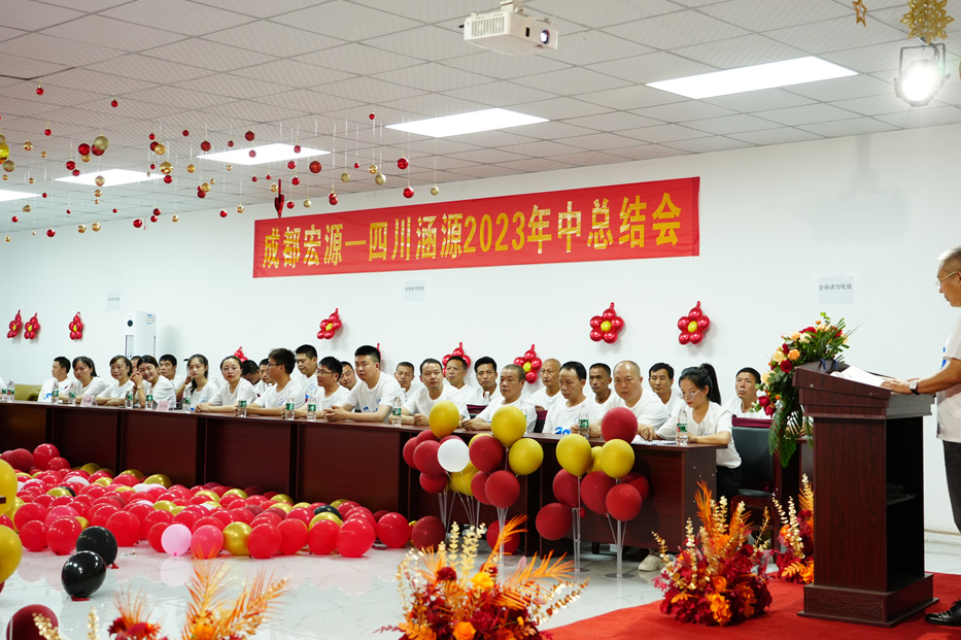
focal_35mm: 45
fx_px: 1201
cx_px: 519
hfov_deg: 43.6
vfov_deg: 29.8
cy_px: 295
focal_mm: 41
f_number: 4
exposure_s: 1/250
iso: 2000
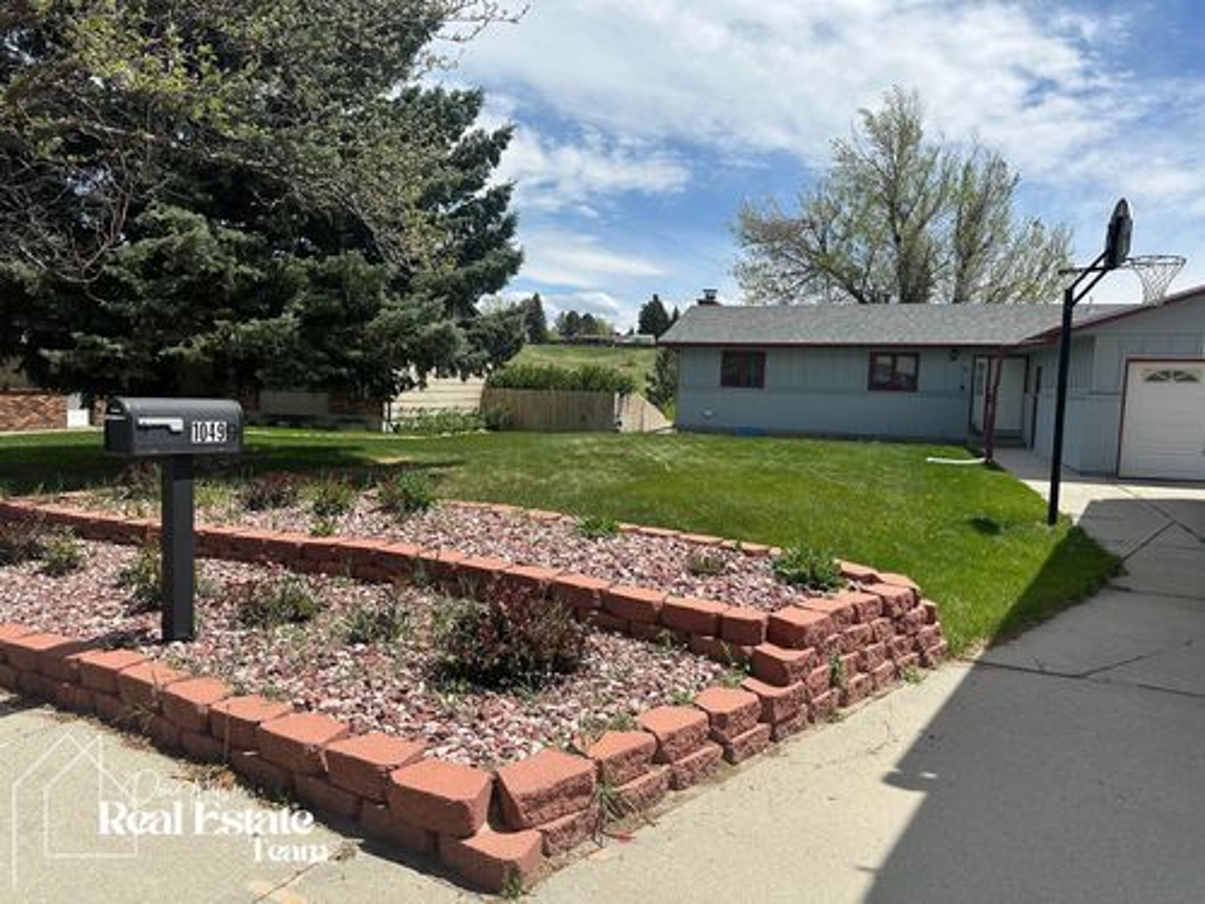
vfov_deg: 56.8
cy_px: 452
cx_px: 602
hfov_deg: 71.6
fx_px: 835
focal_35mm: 24
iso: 80
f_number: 1.78
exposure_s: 1/5525
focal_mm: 6.86
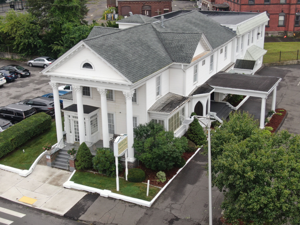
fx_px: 416
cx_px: 150
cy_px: 112
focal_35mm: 48
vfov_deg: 30.3
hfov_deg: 39.7
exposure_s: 1/120
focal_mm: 8.6
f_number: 3.8
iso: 100
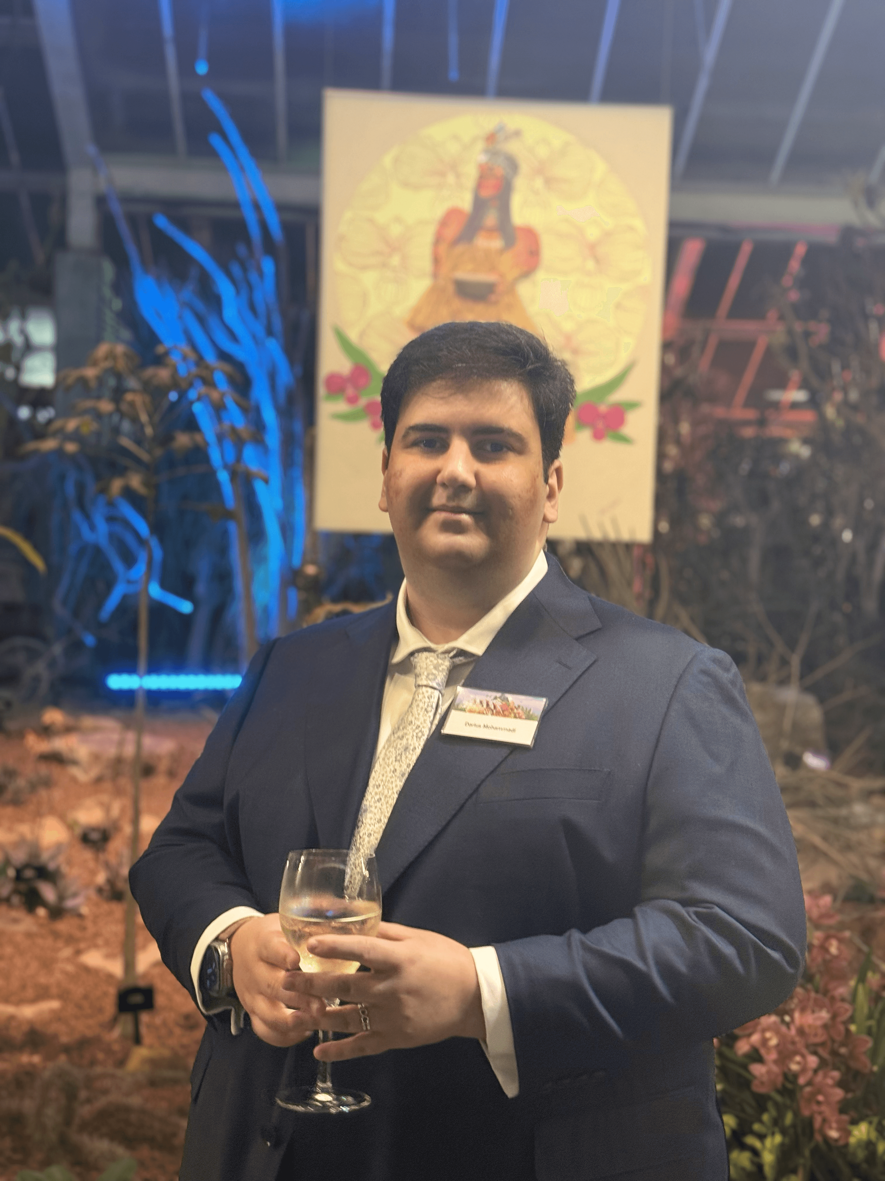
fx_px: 1636
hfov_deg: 30.3
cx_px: 442
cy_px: 590
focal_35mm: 48
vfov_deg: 39.7
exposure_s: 1/33
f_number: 1.78
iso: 250
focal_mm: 6.76
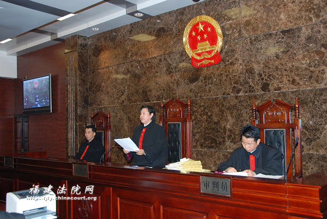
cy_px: 110
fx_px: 327
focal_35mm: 36
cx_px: 164
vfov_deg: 37.0
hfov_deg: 53.1
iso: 400
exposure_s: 1/60
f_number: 4
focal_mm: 24
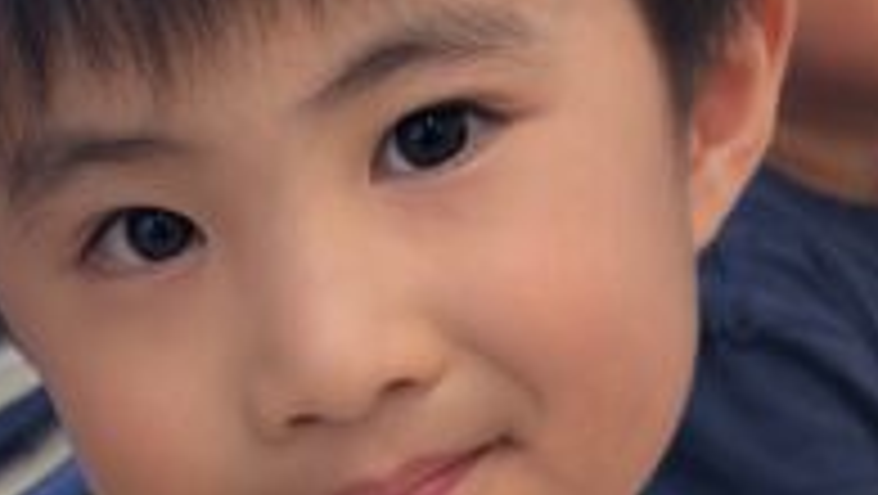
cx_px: -27
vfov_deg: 11.2
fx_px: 2400
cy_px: 792
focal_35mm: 103
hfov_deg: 20.0
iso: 126
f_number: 1.68
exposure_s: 1/82.3
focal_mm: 6.9
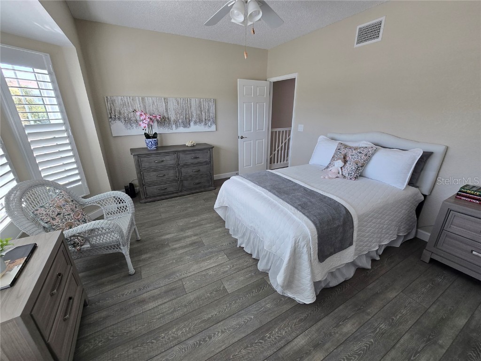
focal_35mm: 13
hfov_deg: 106.2
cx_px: 240
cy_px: 180
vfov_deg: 89.9
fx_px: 181
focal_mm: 2.2
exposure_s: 1/60
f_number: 2.2
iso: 50
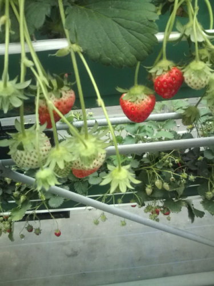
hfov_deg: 44.2
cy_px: 143
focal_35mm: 32
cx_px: 107
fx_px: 264
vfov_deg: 56.8
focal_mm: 3.3
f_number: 2.8
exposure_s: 1/187
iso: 65
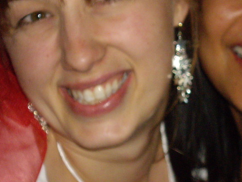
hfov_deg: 11.9
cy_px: 54
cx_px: 183
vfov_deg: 8.9
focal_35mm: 166
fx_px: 1161
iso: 400
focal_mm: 15.3
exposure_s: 1/100
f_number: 4.6
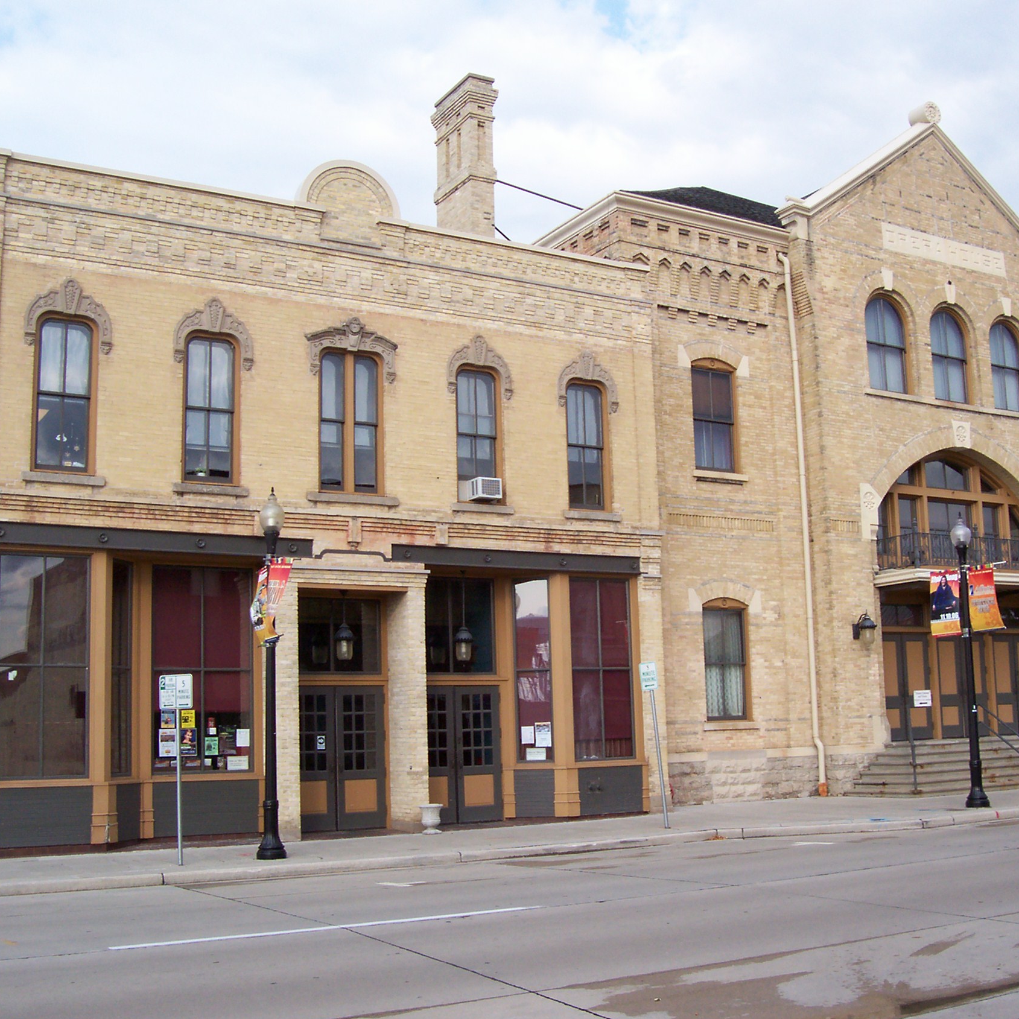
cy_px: 512
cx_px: 590
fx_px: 1365
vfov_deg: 40.9
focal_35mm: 41
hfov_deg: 40.8
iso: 80
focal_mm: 5.6
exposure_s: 1/229
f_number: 5.1
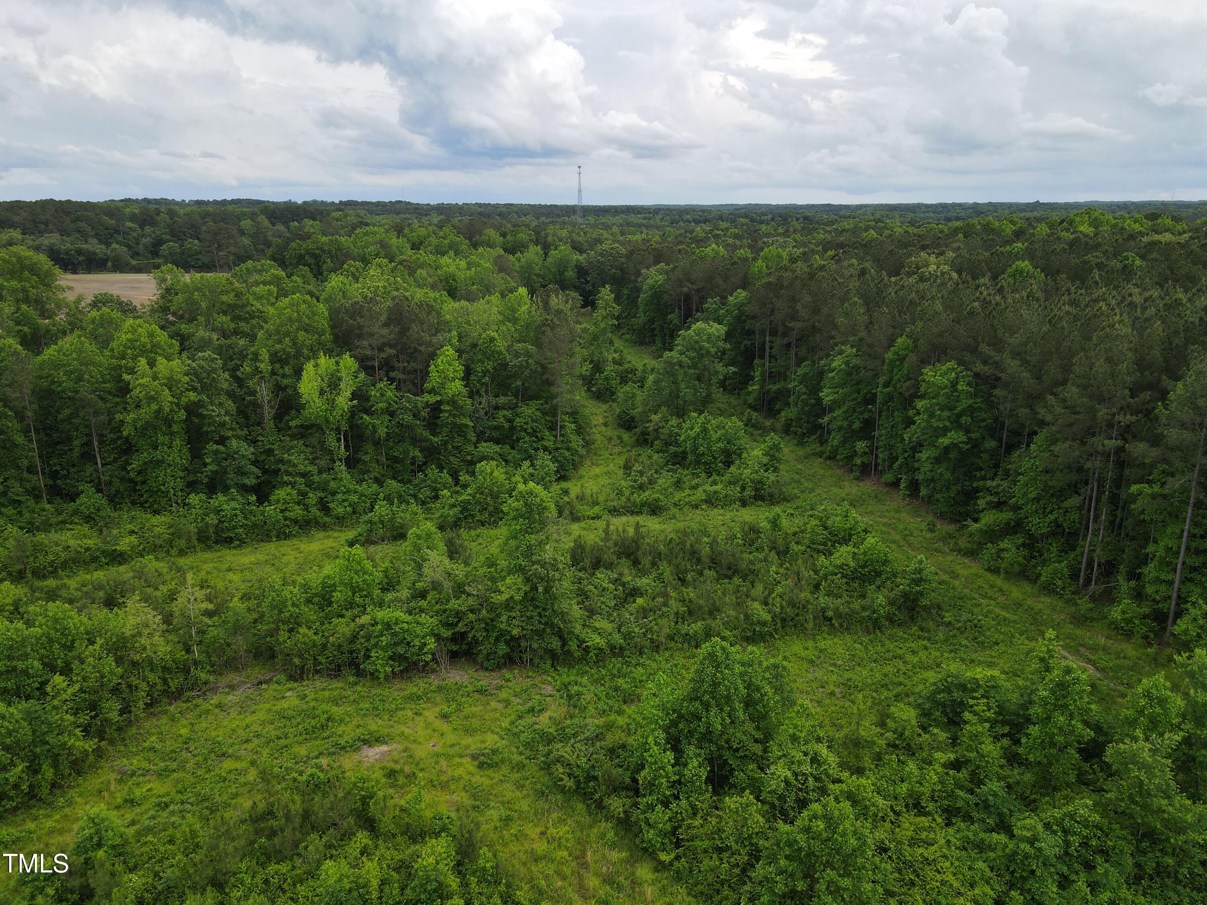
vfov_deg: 56.8
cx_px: 604
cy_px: 452
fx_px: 837
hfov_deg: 71.6
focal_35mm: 24
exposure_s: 1/240
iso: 100
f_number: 2.8
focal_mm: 4.5
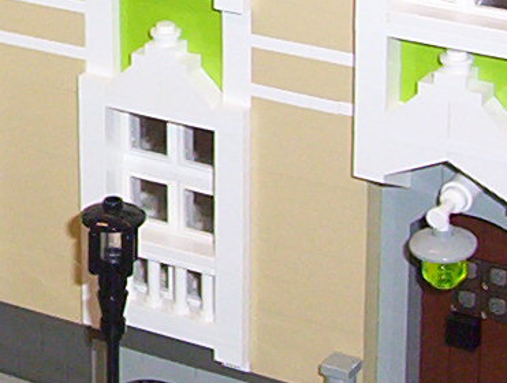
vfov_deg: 7.7
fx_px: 2774
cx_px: -131
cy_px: -201
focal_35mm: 189
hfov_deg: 10.2
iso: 140
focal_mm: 5.77
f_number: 2.73
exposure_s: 1/60
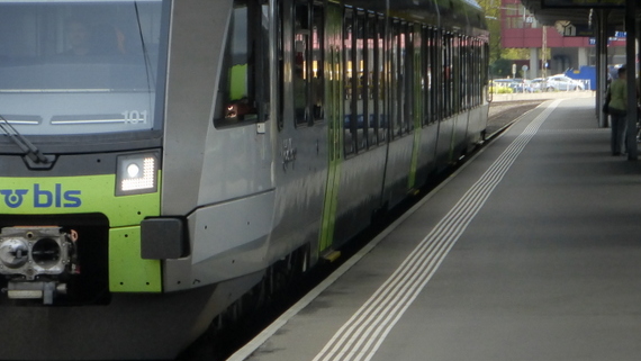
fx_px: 3604
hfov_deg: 10.1
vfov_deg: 5.7
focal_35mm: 212
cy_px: 67
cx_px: 103
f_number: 5.3
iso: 160
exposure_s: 1/160
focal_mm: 18.2
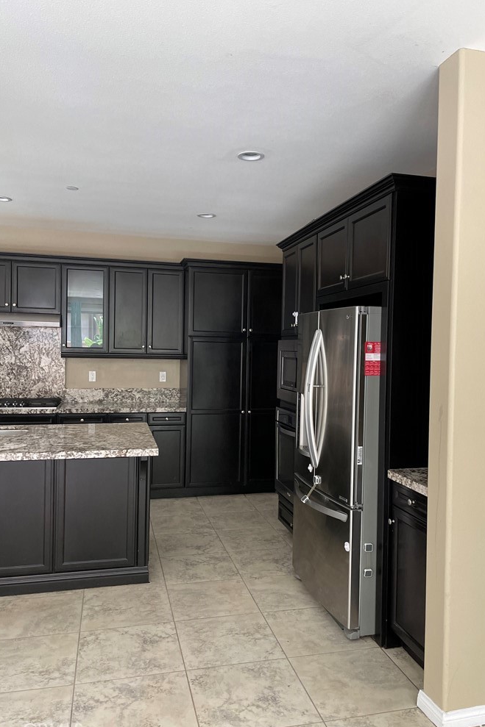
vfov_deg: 65.5
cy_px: 364
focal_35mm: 28
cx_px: 264
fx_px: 566
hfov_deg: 46.3
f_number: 1.6
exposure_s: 1/108
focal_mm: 4.2
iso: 125
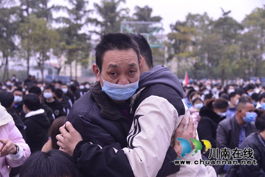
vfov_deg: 28.1
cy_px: 88
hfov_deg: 41.1
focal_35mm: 48
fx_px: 353
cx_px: 132
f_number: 4.5
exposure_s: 1/200
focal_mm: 48
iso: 1250
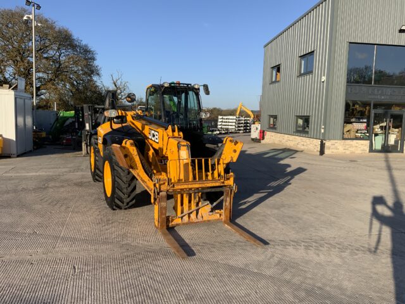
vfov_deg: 48.2
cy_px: 152
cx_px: 202
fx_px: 339
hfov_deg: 61.7
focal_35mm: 29
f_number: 1.8
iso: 16
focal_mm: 3
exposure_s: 1/1577
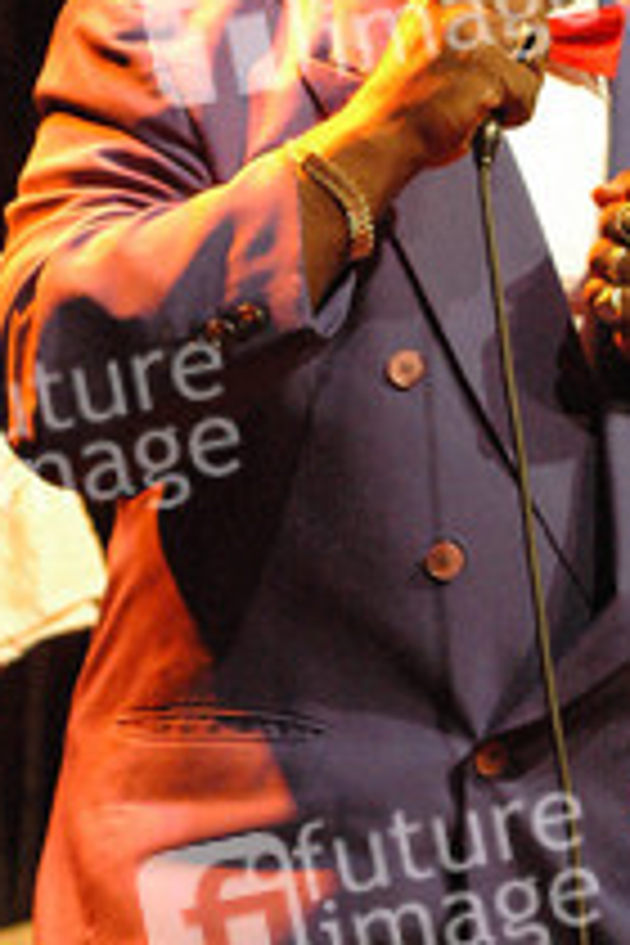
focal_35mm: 200
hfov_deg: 6.9
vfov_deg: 10.3
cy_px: 225
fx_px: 5250
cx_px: 500
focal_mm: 70
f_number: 2.8
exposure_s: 1/250
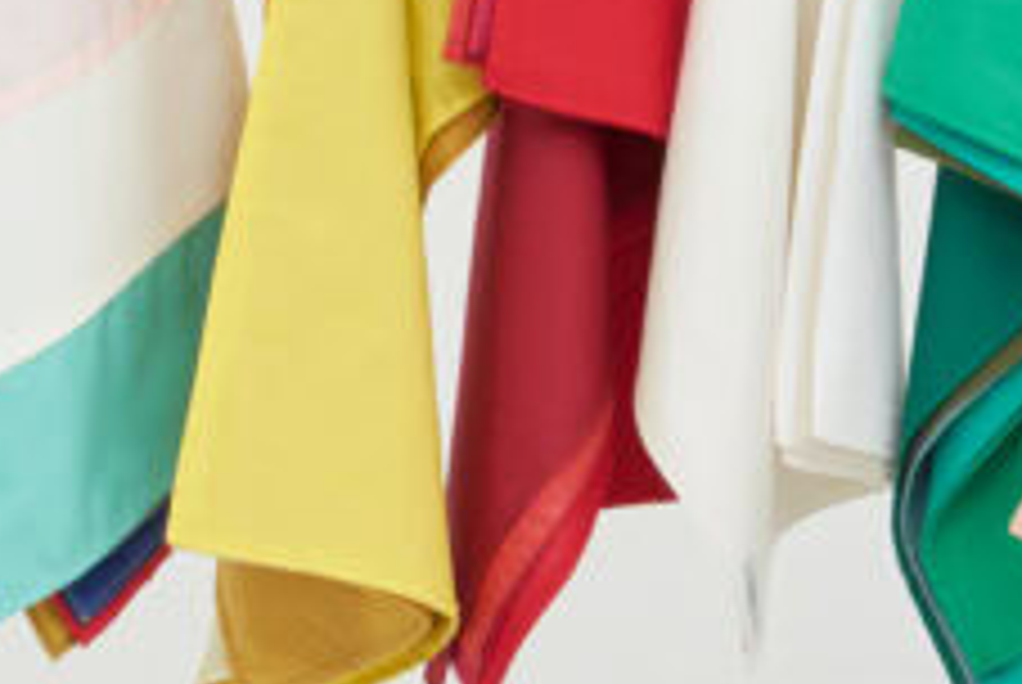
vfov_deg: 3.6
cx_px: -1081
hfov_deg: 5.3
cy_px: 317
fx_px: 10887
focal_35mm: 383
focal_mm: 85
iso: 400
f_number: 13
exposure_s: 1/125
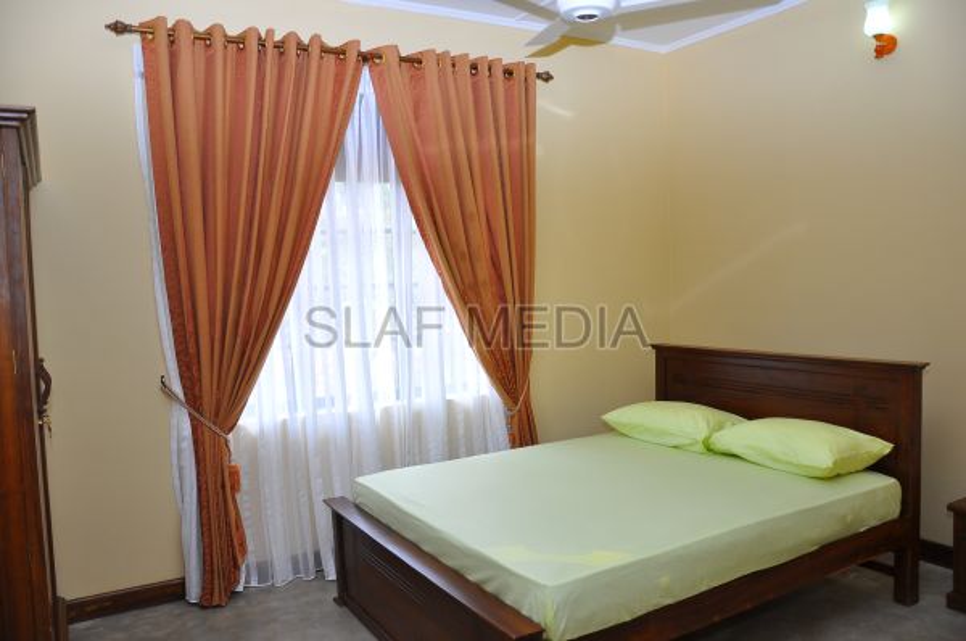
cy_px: 320
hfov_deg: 67.5
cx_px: 483
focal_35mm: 27
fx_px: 723
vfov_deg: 47.8
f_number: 3.5
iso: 250
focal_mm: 18
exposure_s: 1/100
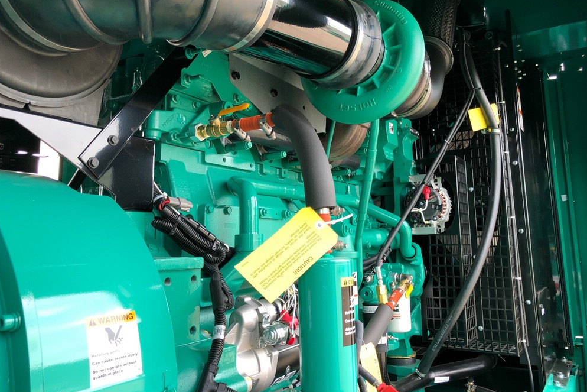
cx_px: 298
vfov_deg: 43.5
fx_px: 489
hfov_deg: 61.9
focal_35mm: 30
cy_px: 168
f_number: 1.8
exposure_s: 1/120
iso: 25
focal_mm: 4
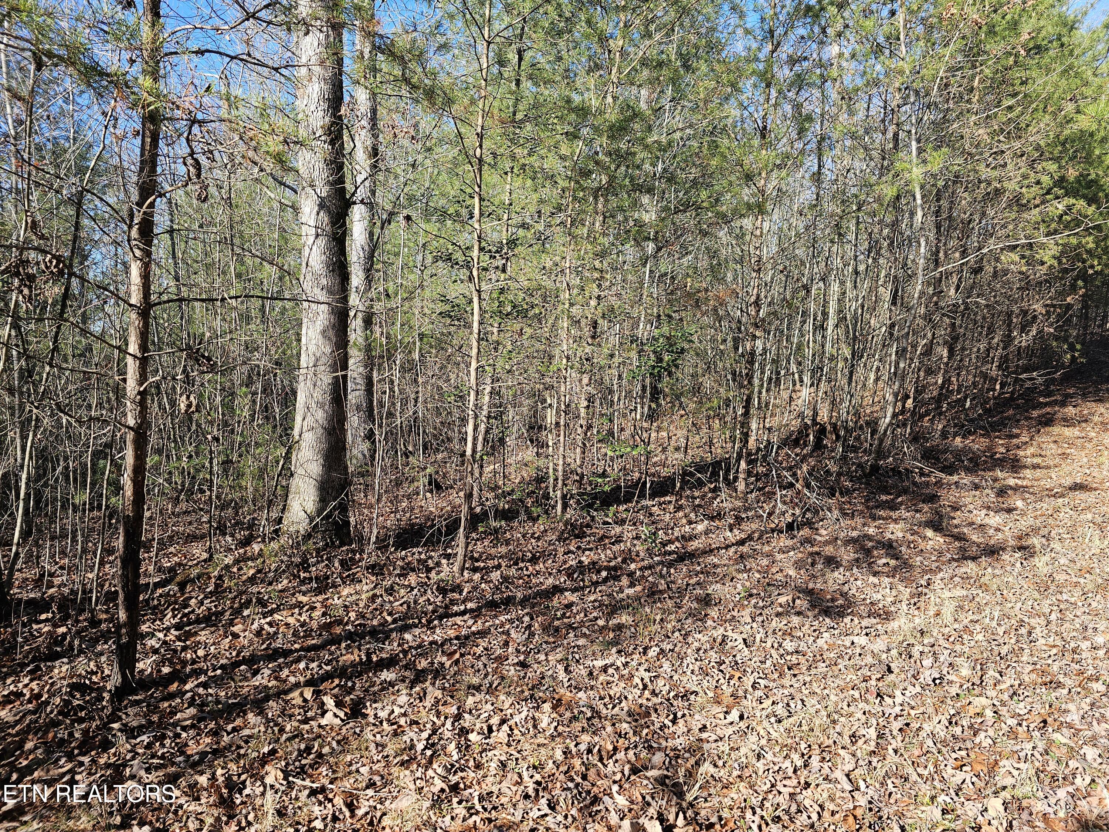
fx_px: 737
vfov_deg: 58.9
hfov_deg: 73.9
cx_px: 554
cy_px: 416
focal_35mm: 23
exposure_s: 1/180
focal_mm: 6.3
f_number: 1.7
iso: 10
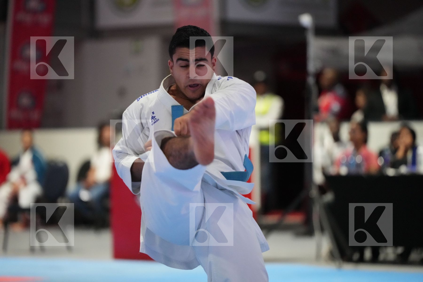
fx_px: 2056
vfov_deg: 7.8
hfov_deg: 11.7
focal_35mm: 175
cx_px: 212
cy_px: 141
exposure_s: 1/500
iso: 10000
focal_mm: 175
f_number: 2.8
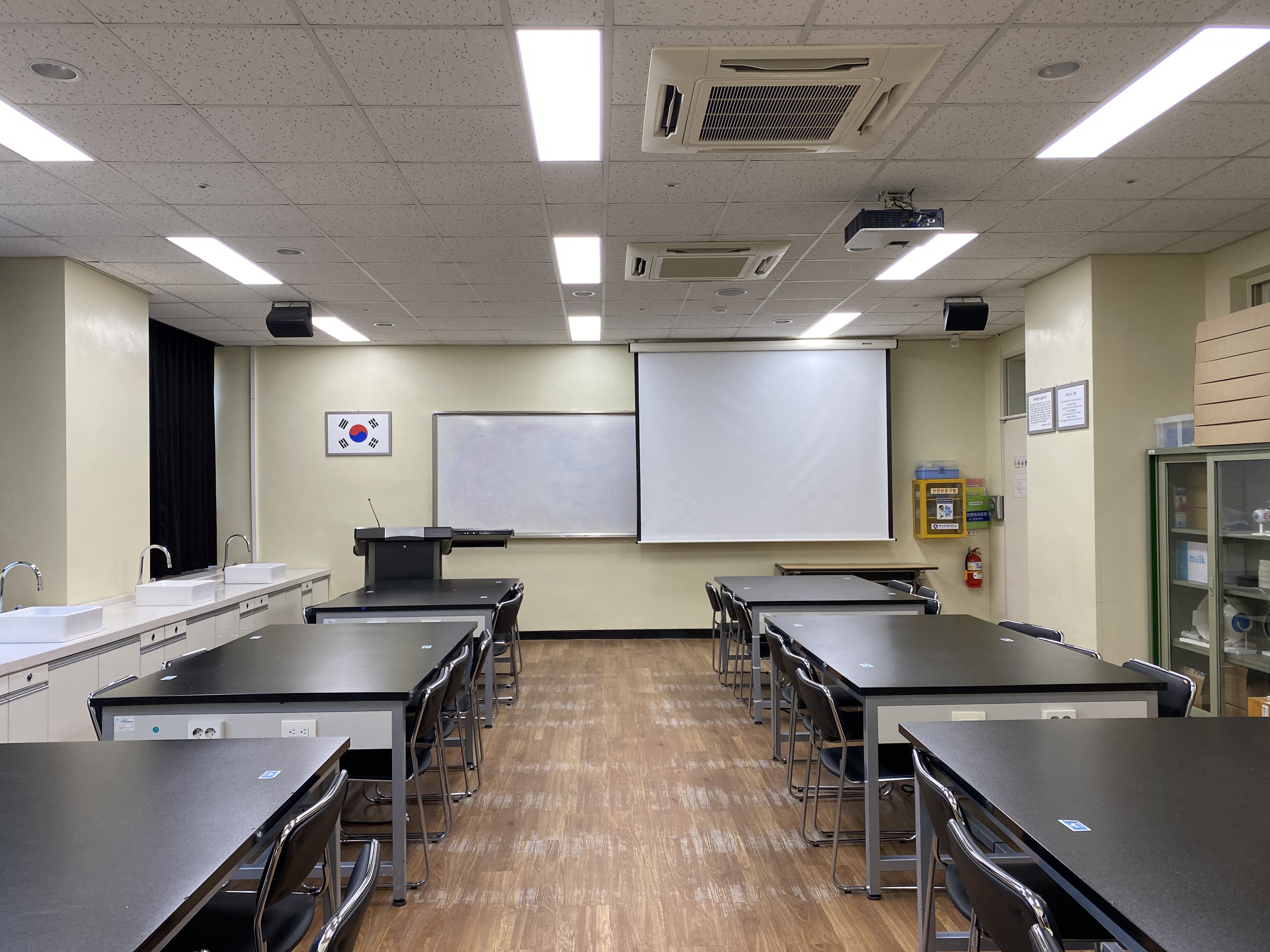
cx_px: 635
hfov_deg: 67.3
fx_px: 954
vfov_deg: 53.1
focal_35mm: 26
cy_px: 476
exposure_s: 1/120
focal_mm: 4.25
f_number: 1.8
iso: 100
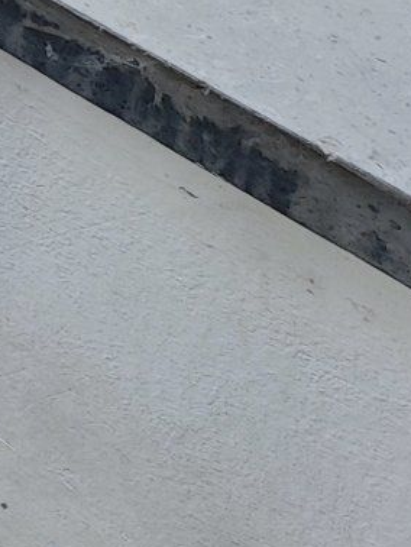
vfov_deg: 10.7
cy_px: -619
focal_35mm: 166
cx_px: -821
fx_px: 2625
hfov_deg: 7.8
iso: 200
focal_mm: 6.55
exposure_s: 1/100
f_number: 1.6
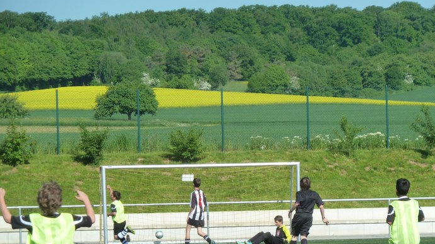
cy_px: 151
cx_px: 220
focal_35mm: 217
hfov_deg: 9.9
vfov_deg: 5.6
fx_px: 2502
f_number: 4.5
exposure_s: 1/500
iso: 125
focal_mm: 32.1
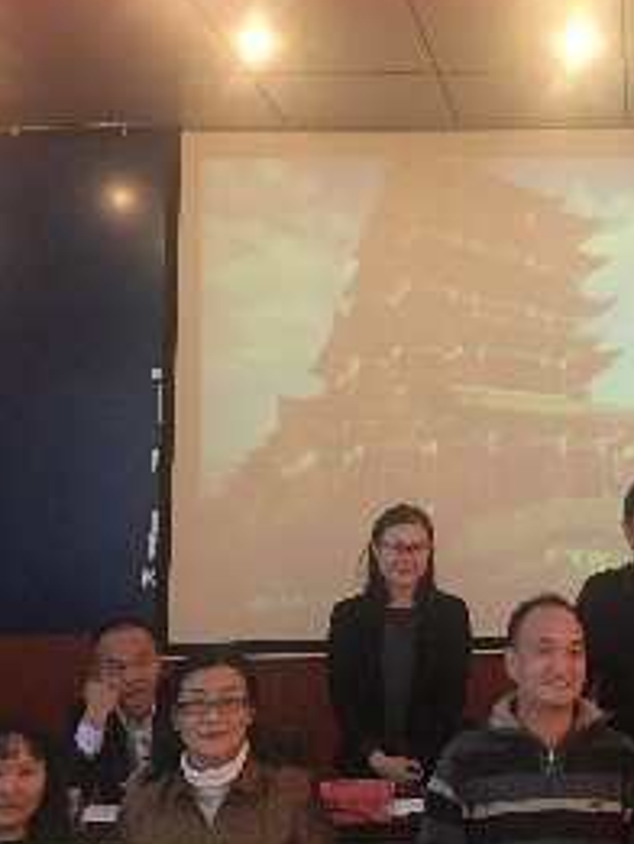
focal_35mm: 61
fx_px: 1488
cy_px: 388
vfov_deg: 31.7
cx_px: 678
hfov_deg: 22.8
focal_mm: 4.15
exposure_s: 1/33
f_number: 2.2
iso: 200
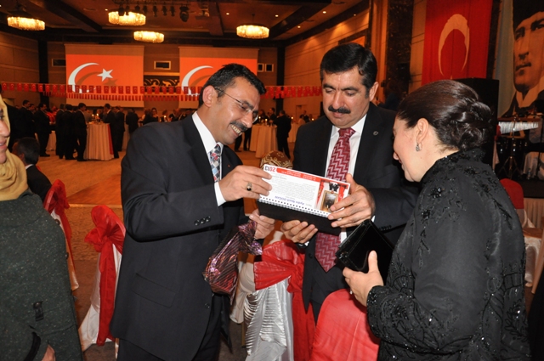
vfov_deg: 47.8
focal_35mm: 27
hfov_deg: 67.4
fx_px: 407
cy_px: 180
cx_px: 272
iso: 1250
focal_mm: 18
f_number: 4.5
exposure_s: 1/60
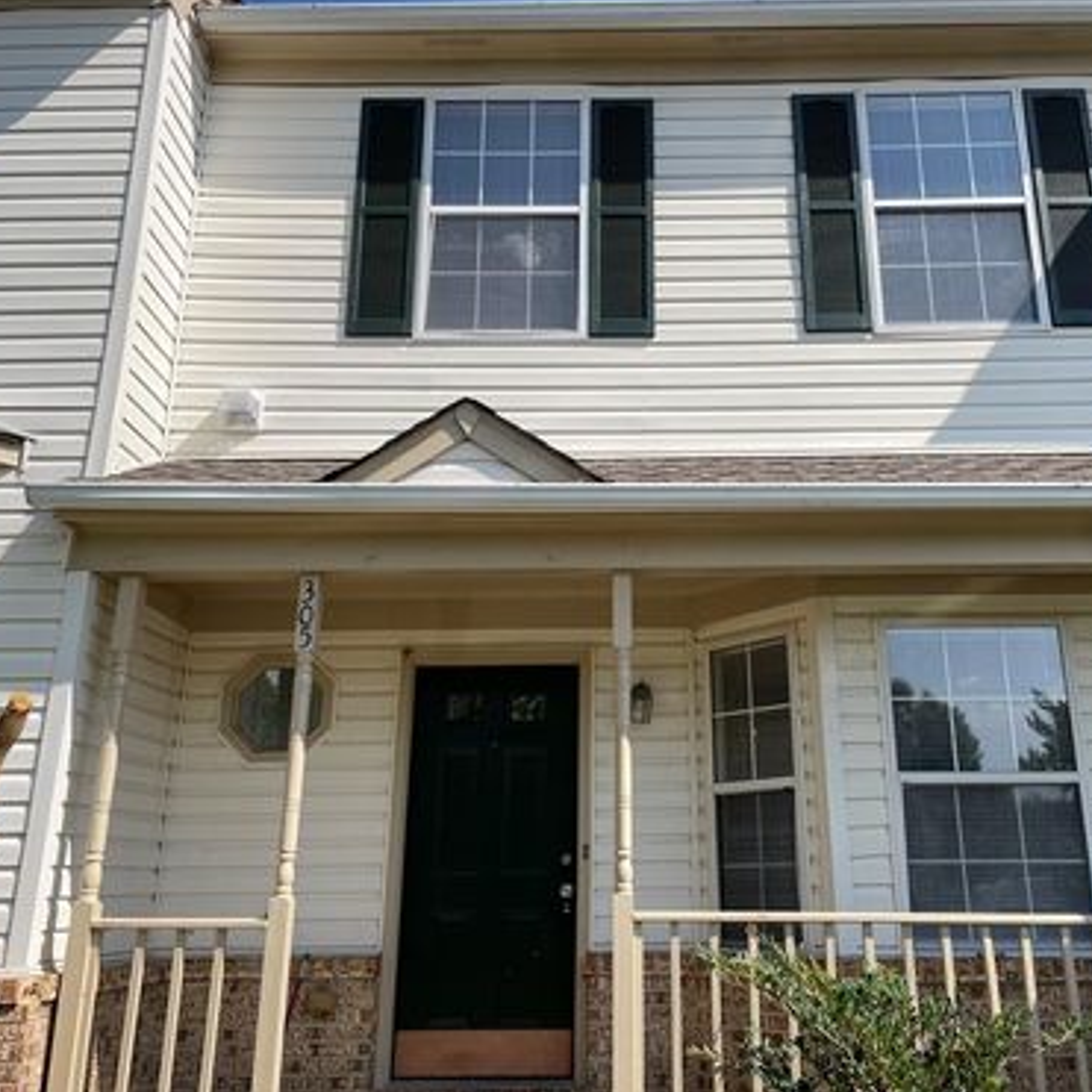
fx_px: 1106
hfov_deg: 52.2
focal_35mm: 31
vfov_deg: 52.5
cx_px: 648
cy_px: 546
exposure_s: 1/3731
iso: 32
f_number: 1.6
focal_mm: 4.2
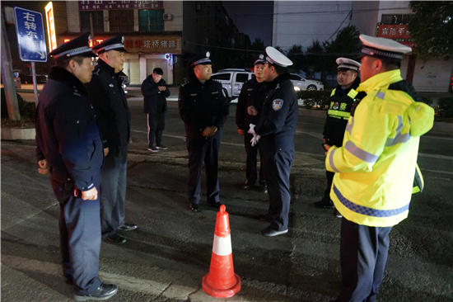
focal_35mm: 24
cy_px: 151
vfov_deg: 53.1
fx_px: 302
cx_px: 226
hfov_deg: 73.8
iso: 6400
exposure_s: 1/30
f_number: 2.8
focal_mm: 24
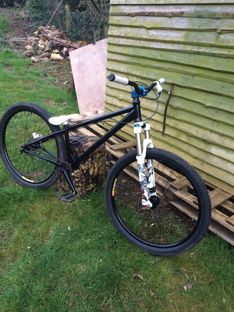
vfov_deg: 61.7
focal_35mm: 29
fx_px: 261
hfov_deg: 48.2
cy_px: 156
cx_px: 117
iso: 320
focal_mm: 4.15
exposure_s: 1/33
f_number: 2.2
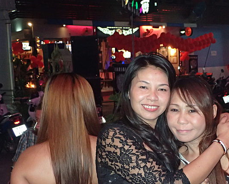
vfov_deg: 25.7
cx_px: 158
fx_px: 400
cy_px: 118
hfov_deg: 31.6
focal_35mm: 59
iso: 800
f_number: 2.8
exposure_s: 1/40
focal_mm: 7.34
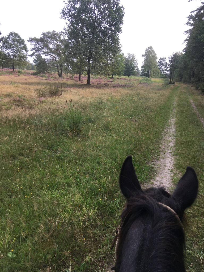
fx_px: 228
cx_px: 102
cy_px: 136
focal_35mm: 29
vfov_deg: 61.7
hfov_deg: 48.2
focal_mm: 4.15
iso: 25
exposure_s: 1/427
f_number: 2.2
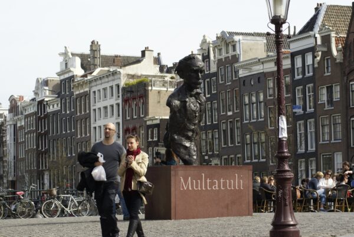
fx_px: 1034
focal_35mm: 105
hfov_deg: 19.4
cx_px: 177
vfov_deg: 13.1
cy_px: 118
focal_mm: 70
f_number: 8
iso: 100
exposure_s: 1/160
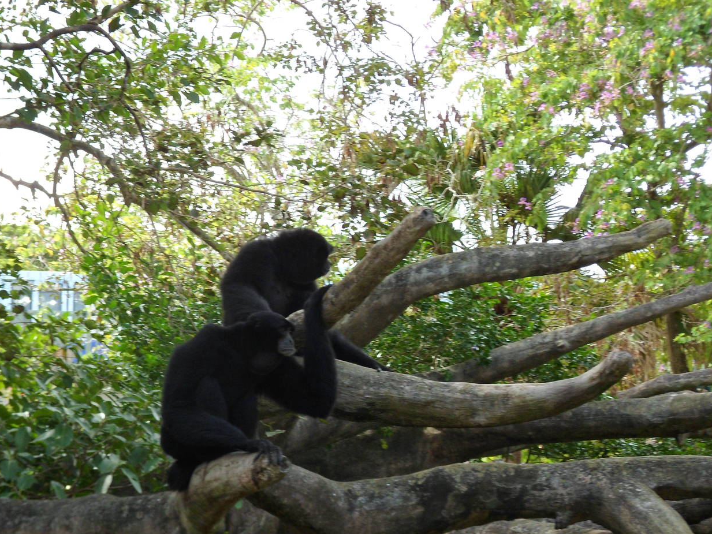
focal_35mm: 109
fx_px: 2242
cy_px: 253
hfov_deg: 18.0
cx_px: 289
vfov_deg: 13.6
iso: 80
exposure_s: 1/60
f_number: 5.1
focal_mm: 14
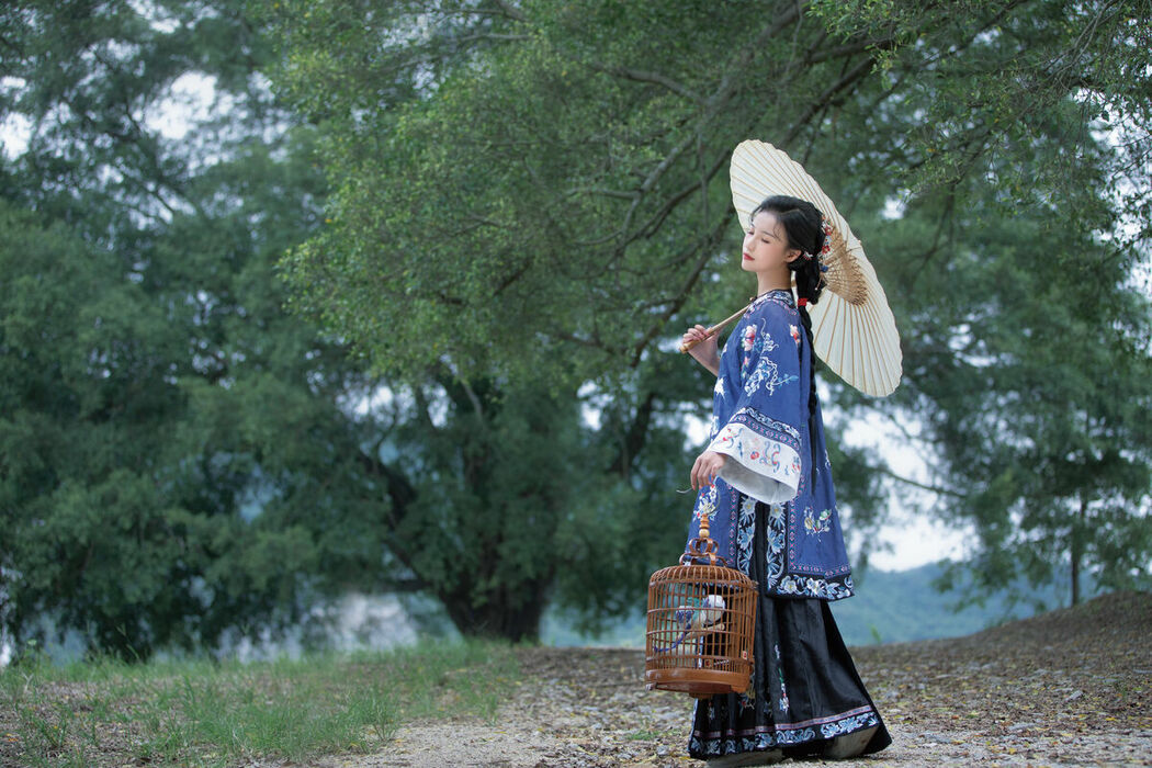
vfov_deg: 19.7
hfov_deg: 29.2
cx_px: 576
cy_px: 384
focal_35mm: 69
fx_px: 2208
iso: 160
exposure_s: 1/640
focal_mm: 70
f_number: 2.8
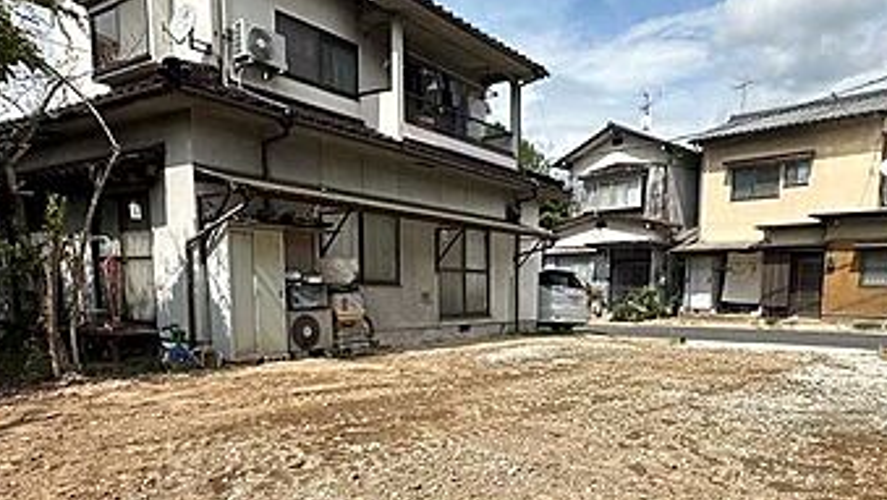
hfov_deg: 69.1
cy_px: 372
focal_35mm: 27
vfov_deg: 41.7
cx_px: 536
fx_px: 635
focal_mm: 2.22
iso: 50
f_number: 2.2
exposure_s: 1/2020
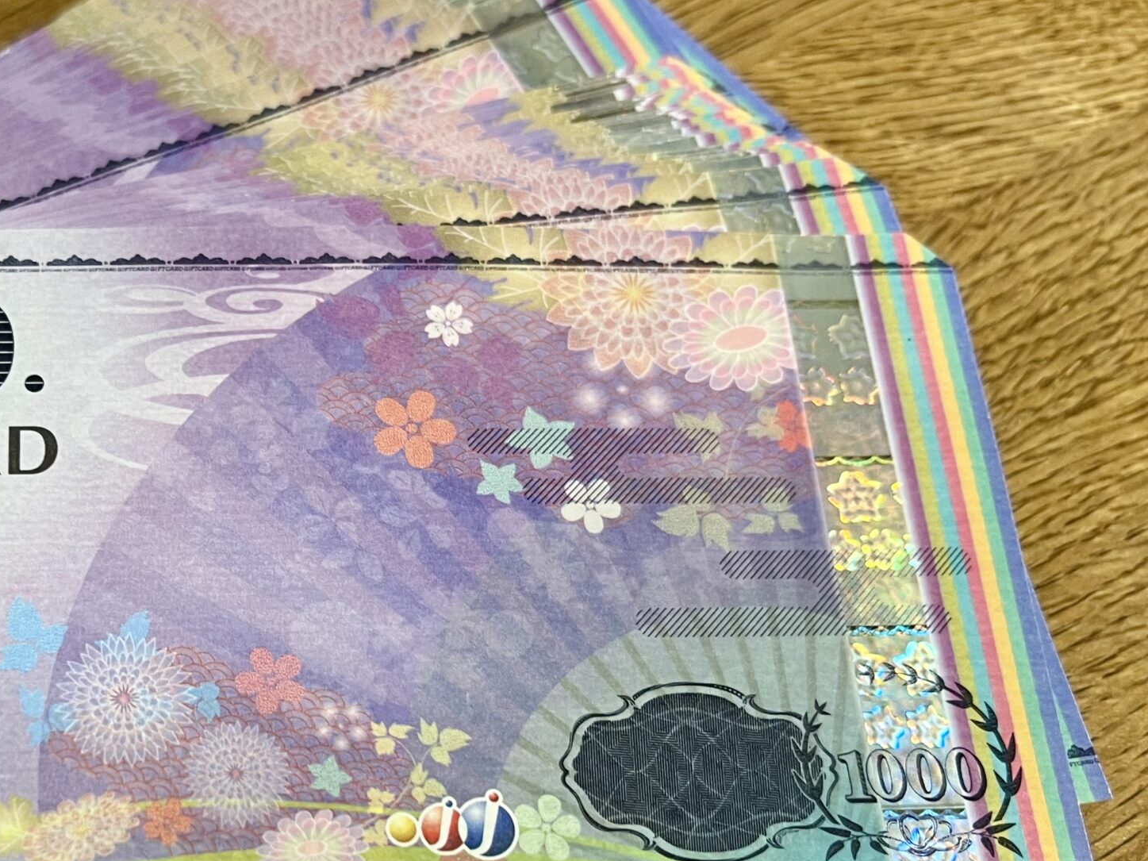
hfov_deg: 39.2
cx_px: 183
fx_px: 1525
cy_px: 571
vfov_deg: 31.3
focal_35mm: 46
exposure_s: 1/50
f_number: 1.5
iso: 64
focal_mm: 5.7
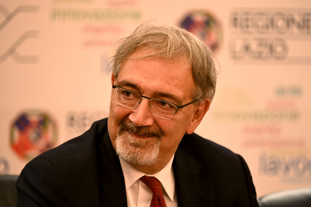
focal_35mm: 400
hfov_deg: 5.2
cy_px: 104
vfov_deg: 3.4
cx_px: 156
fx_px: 3453
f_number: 4
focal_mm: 400
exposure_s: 1/80
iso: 1600
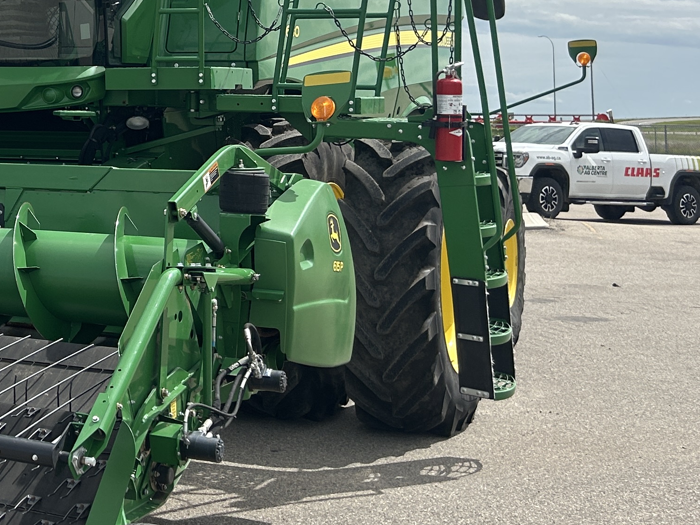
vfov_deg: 20.4
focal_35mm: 70
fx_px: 1415
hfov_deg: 25.5
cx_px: -93
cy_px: 21
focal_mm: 5.7
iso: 50
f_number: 1.5
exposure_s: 1/4831
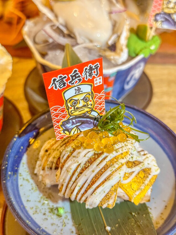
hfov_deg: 30.3
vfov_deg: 39.7
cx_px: 88
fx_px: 326
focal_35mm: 48
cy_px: 118
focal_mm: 6.86
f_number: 1.8
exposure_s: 1/60
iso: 200
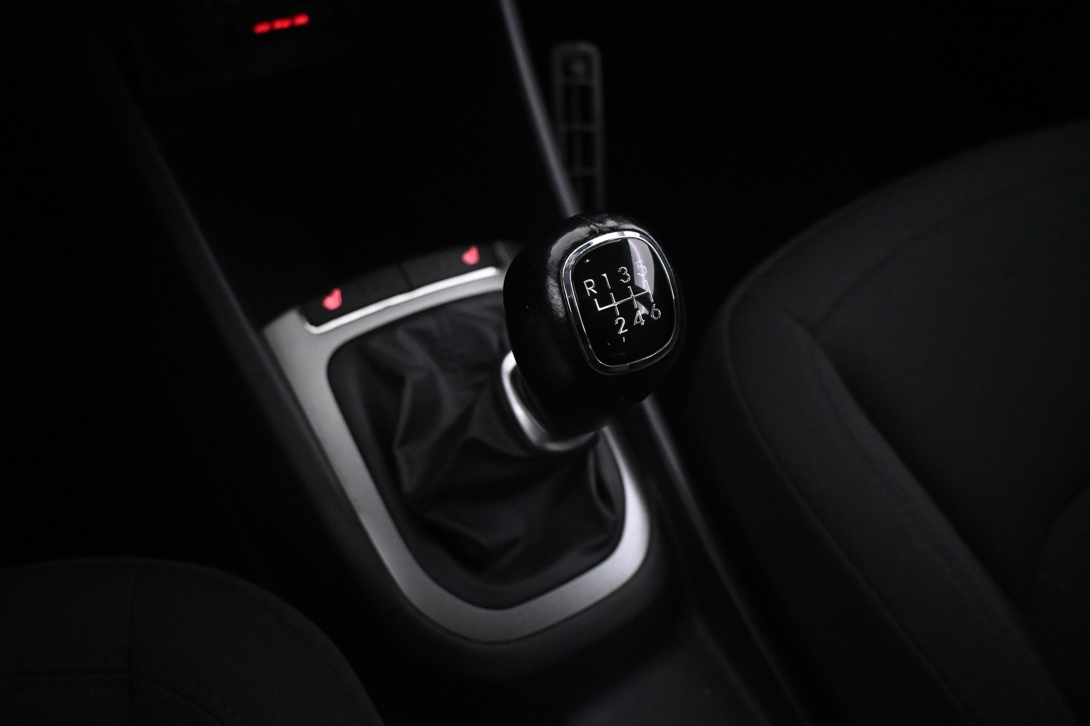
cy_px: 363
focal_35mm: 31
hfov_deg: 60.7
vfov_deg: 42.6
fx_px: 931
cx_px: 545
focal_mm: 20.5
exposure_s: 1/60
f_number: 3.8
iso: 5000
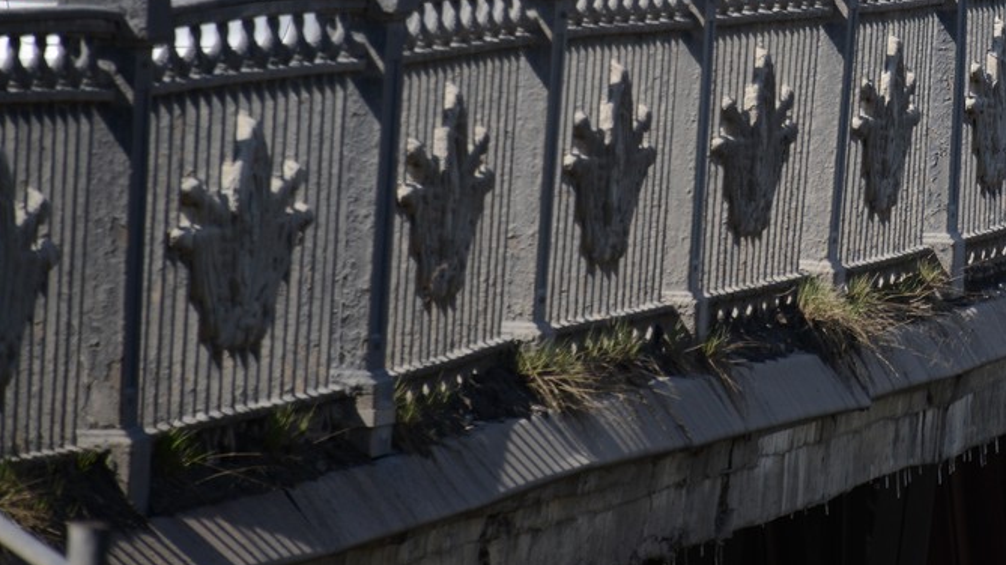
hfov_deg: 3.1
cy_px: -154
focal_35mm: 705
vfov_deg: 1.7
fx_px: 18802
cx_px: 1102
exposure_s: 1/640
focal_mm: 300
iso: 200
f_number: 5.6
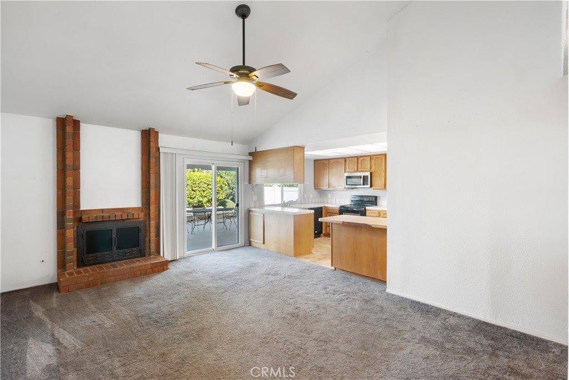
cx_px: 284
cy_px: 190
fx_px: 253
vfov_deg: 73.8
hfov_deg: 96.7
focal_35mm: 16
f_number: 22
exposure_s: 25
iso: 100
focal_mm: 16
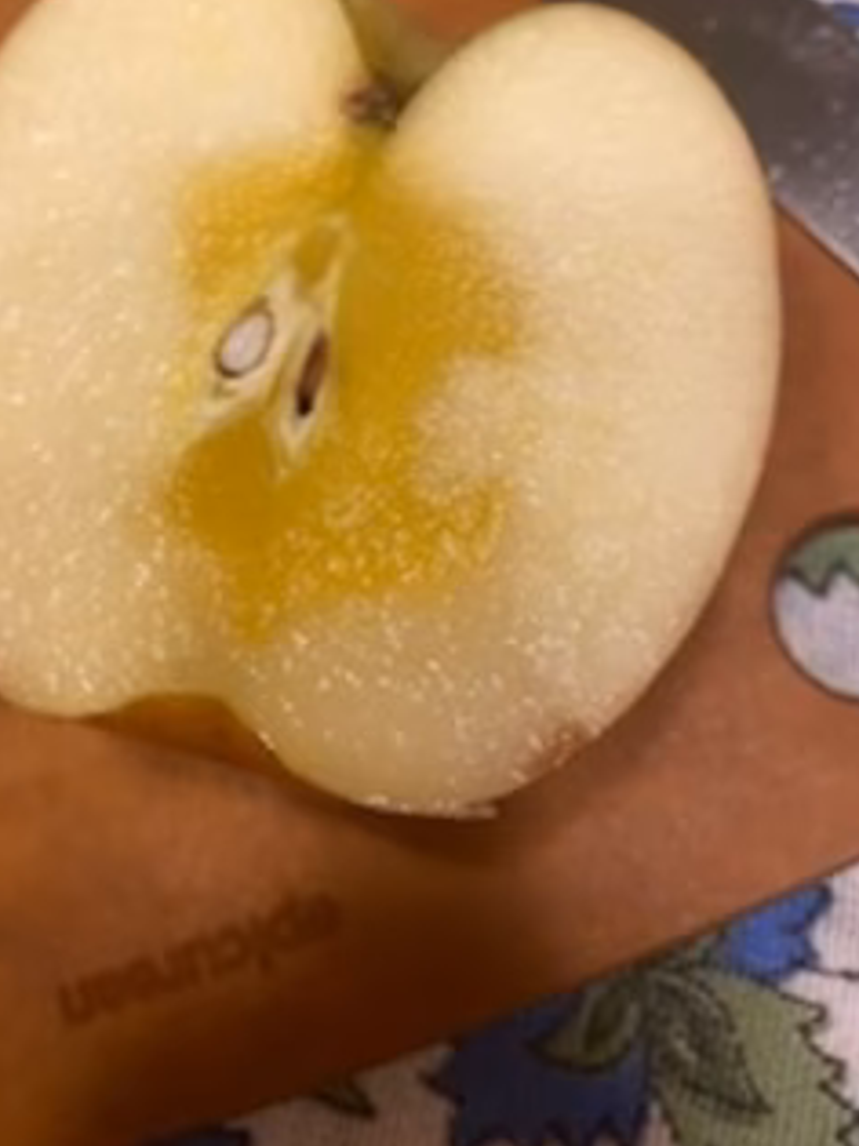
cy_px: 440
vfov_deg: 54.8
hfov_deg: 42.8
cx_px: 360
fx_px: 1093
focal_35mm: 33
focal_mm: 4.25
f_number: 1.8
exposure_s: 1/50
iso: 80
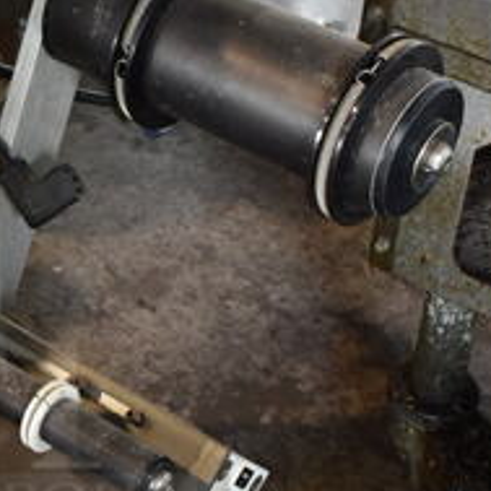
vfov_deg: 15.6
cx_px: -91
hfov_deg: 15.2
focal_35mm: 111
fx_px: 1781
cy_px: 394
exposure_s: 1/30
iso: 450
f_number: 3.5
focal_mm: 18
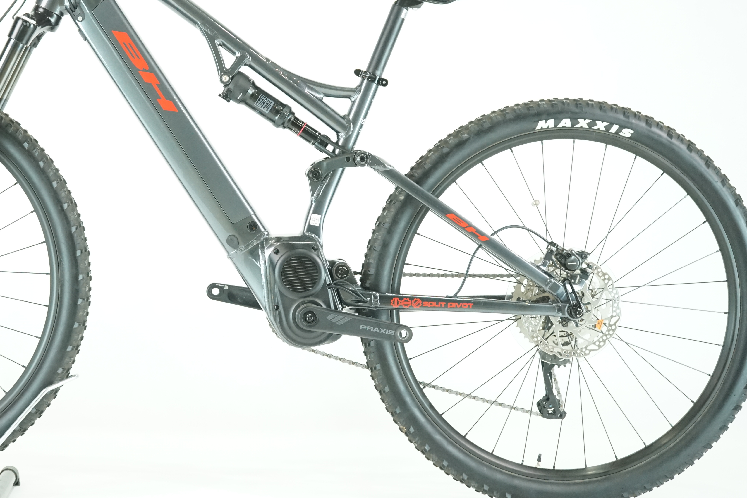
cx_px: 224
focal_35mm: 86
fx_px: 1784
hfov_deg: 23.5
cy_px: 149
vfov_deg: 15.8
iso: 3200
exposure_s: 1/200
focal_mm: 58
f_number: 5
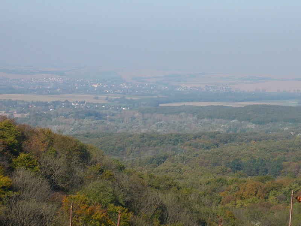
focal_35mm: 128
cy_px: 113
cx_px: 150
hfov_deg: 15.4
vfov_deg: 11.6
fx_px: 1113
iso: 100
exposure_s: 1/400
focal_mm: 16.4
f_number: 5.6
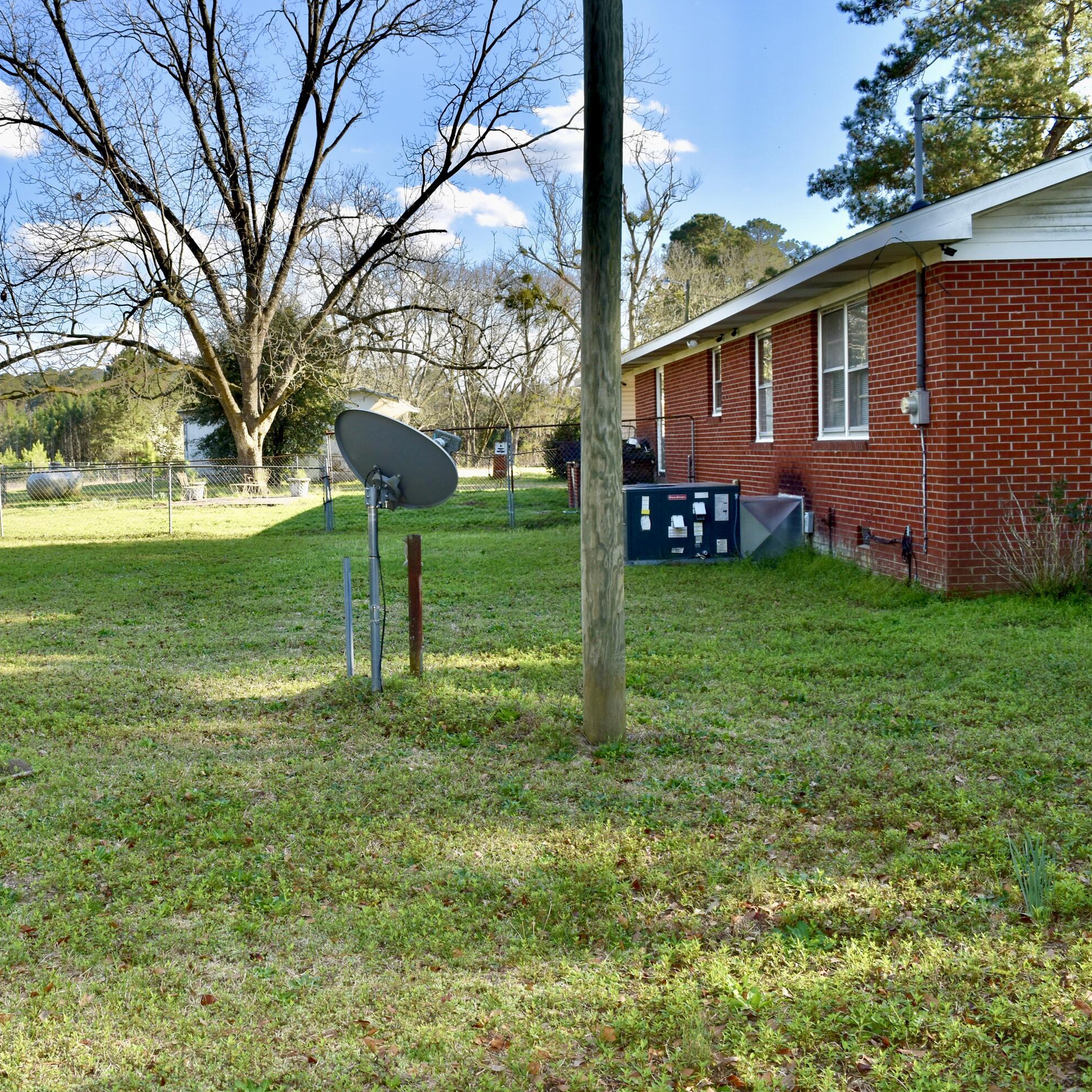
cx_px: 296
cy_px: 541
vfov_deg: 47.2
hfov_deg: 45.8
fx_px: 1249
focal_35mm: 35
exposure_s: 1/200
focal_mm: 18
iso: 100
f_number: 6.7
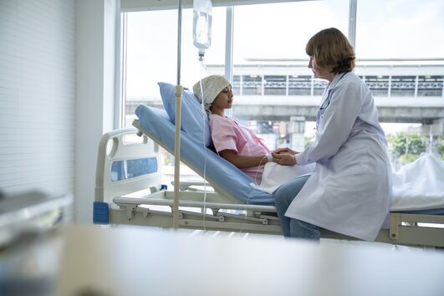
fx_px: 444
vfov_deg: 36.9
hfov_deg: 53.1
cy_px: 148
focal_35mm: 36
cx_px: 222
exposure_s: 1/2000
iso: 640
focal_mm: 36
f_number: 2.8
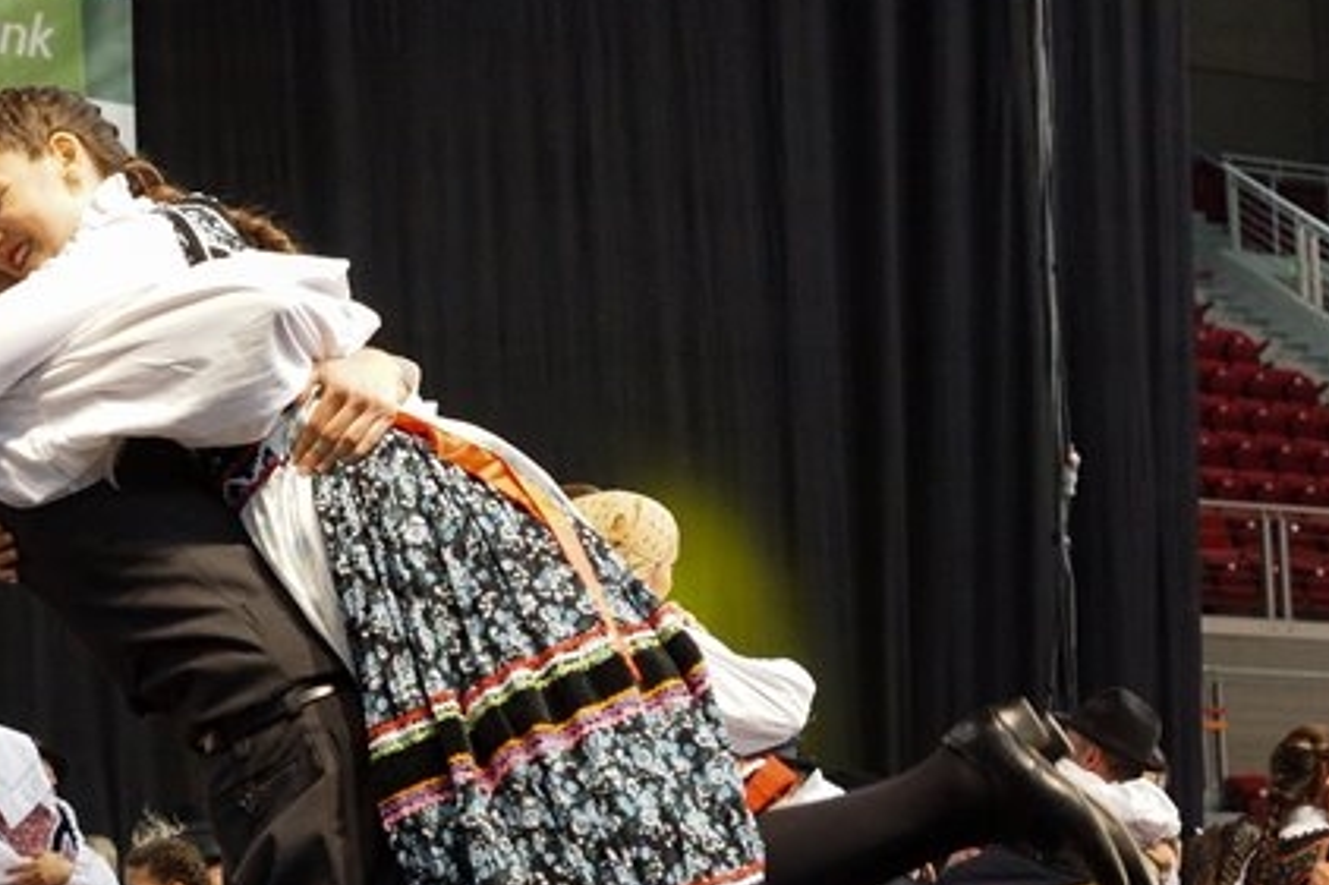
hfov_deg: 18.3
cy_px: 797
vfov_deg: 12.2
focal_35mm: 111
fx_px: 4096
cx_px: 290
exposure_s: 1/125
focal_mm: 40
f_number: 4
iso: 1600
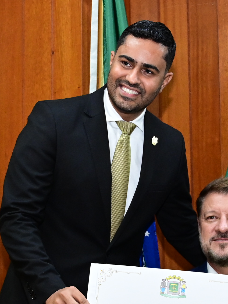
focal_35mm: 98
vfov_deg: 19.9
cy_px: 227
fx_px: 861
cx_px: 140
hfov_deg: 15.1
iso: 3200
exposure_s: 1/125
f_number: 4
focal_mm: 30.5
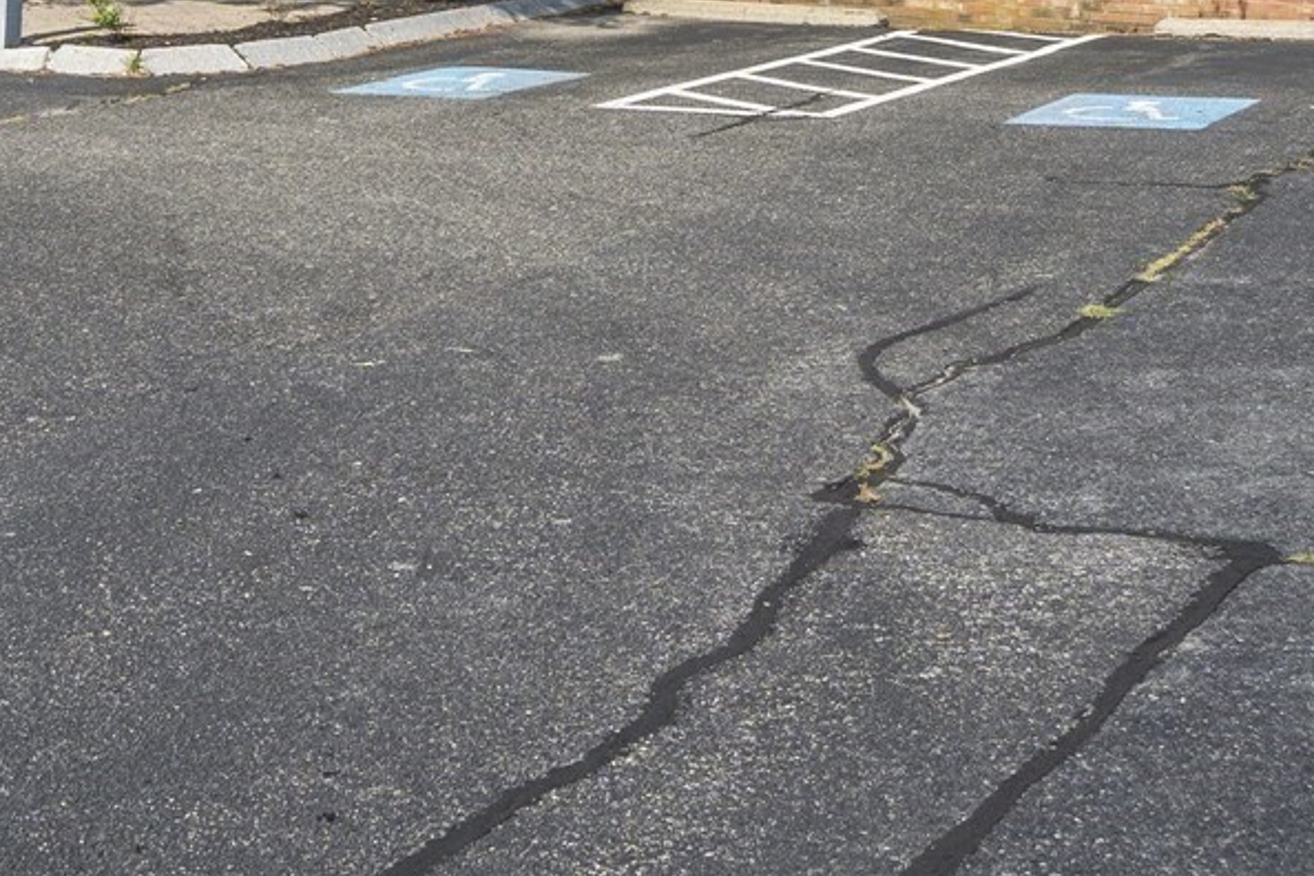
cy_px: -472
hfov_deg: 29.1
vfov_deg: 17.5
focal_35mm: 69
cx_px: 500
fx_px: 2518
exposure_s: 1/1000
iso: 320
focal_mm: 20
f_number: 7.1
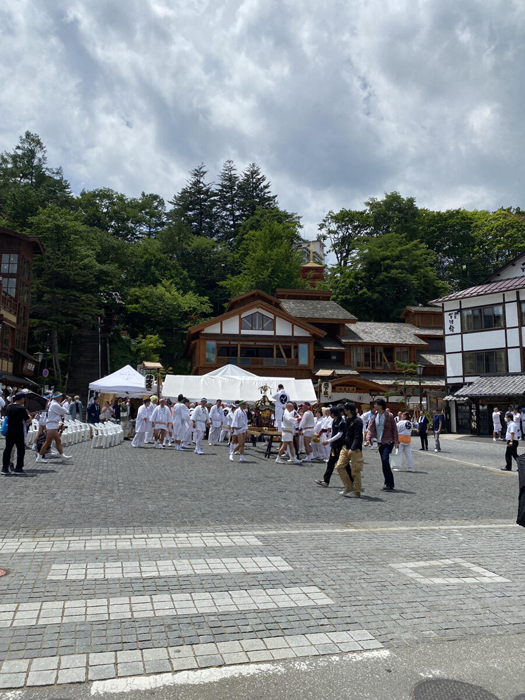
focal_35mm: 26
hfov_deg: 53.1
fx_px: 526
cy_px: 350
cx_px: 262
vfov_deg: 67.3
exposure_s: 1/6757
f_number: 1.8
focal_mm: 4.25
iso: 32
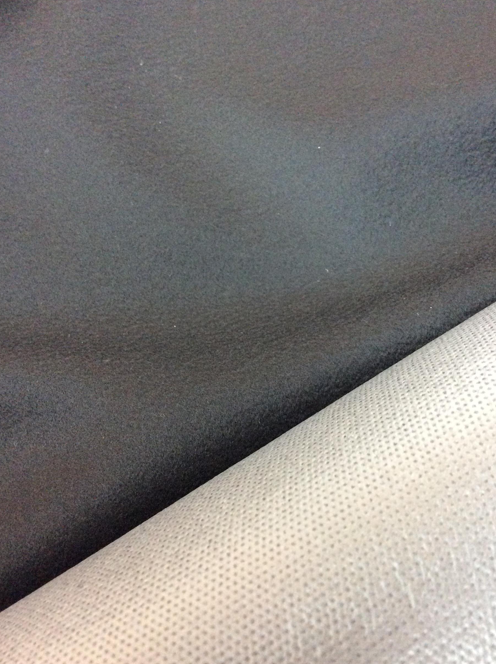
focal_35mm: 34
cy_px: 351
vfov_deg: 54.0
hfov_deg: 41.7
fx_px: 651
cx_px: 255
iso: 250
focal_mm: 3.3
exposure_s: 1/24
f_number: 2.4
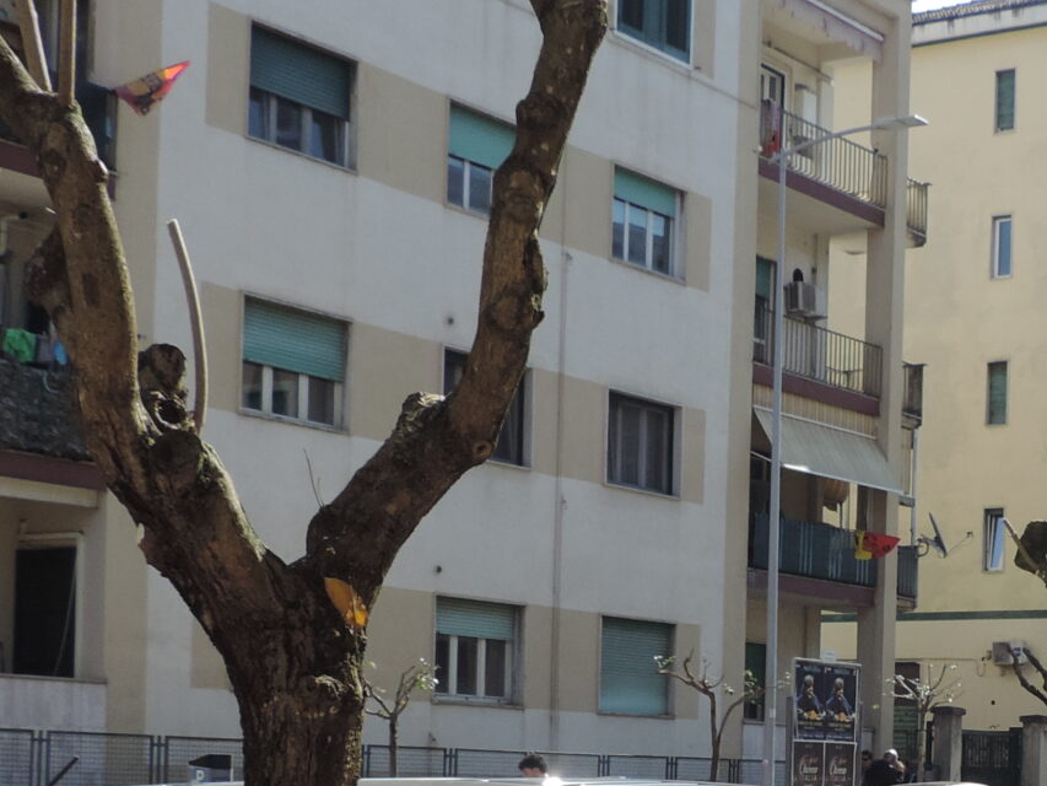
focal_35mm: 72
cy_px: 775
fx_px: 2178
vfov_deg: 19.9
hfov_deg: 26.3
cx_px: 903
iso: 80
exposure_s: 1/800
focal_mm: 4.3
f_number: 3
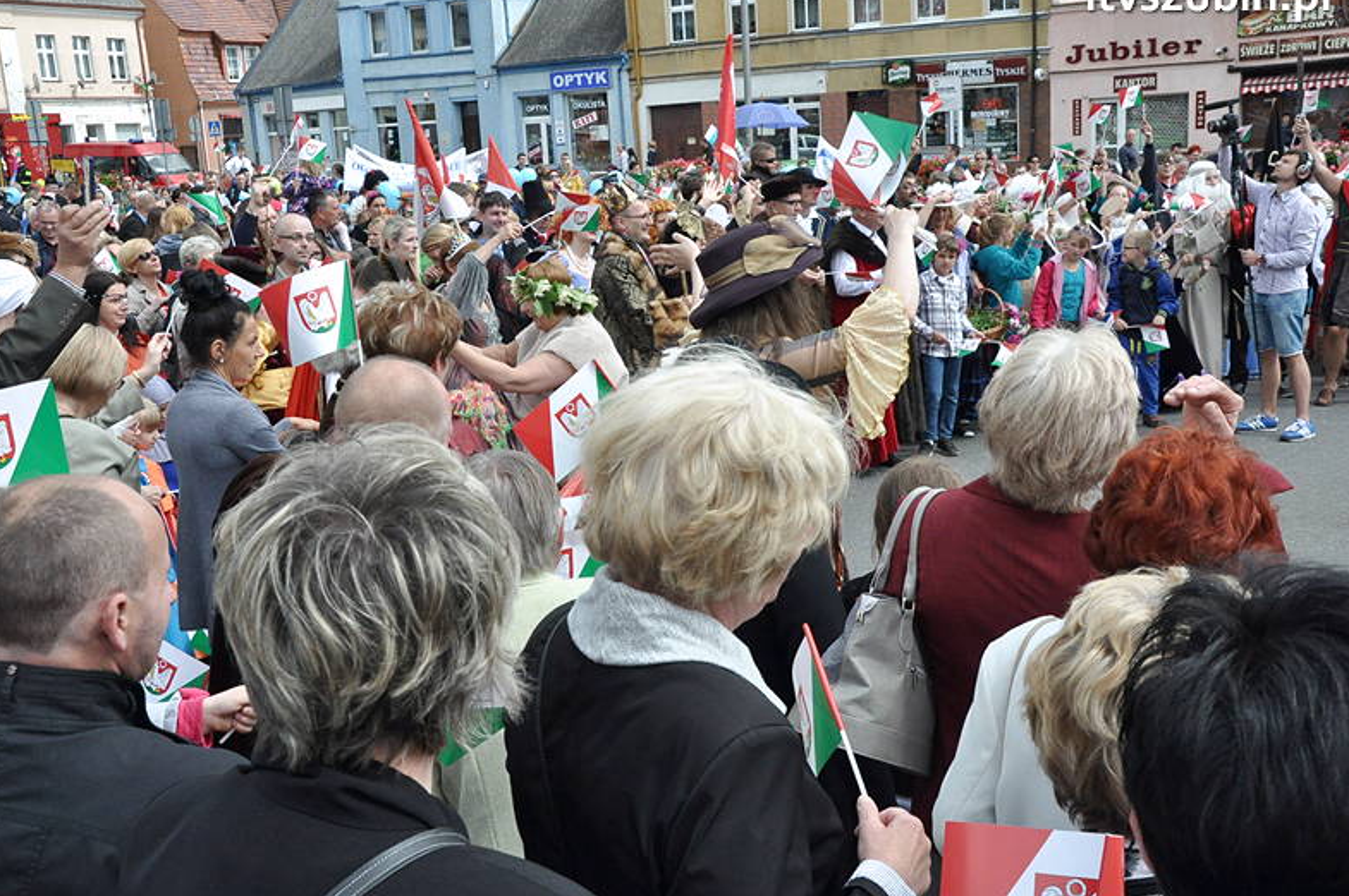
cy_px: 421
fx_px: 1460
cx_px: 638
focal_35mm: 39
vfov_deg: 34.1
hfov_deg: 49.6
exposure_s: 1/800
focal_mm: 24
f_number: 11
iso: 1250
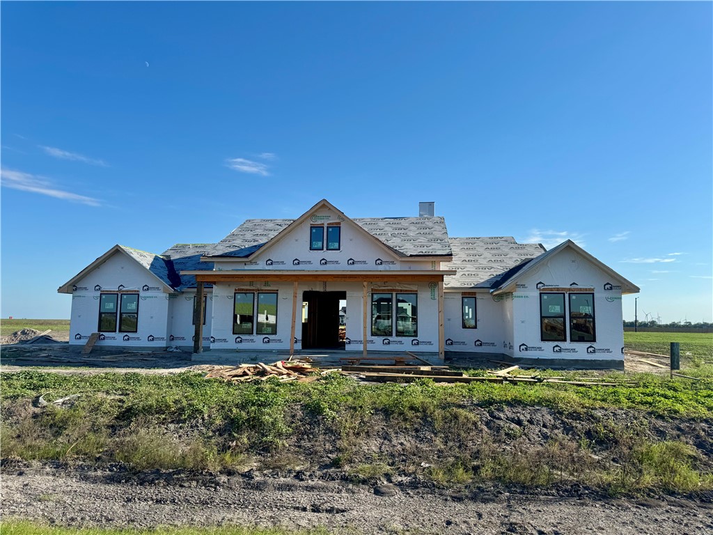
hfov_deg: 71.6
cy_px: 268
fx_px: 494
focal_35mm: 24
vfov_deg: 56.8
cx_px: 356
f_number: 1.78
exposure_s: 1/5348
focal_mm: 6.76
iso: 80
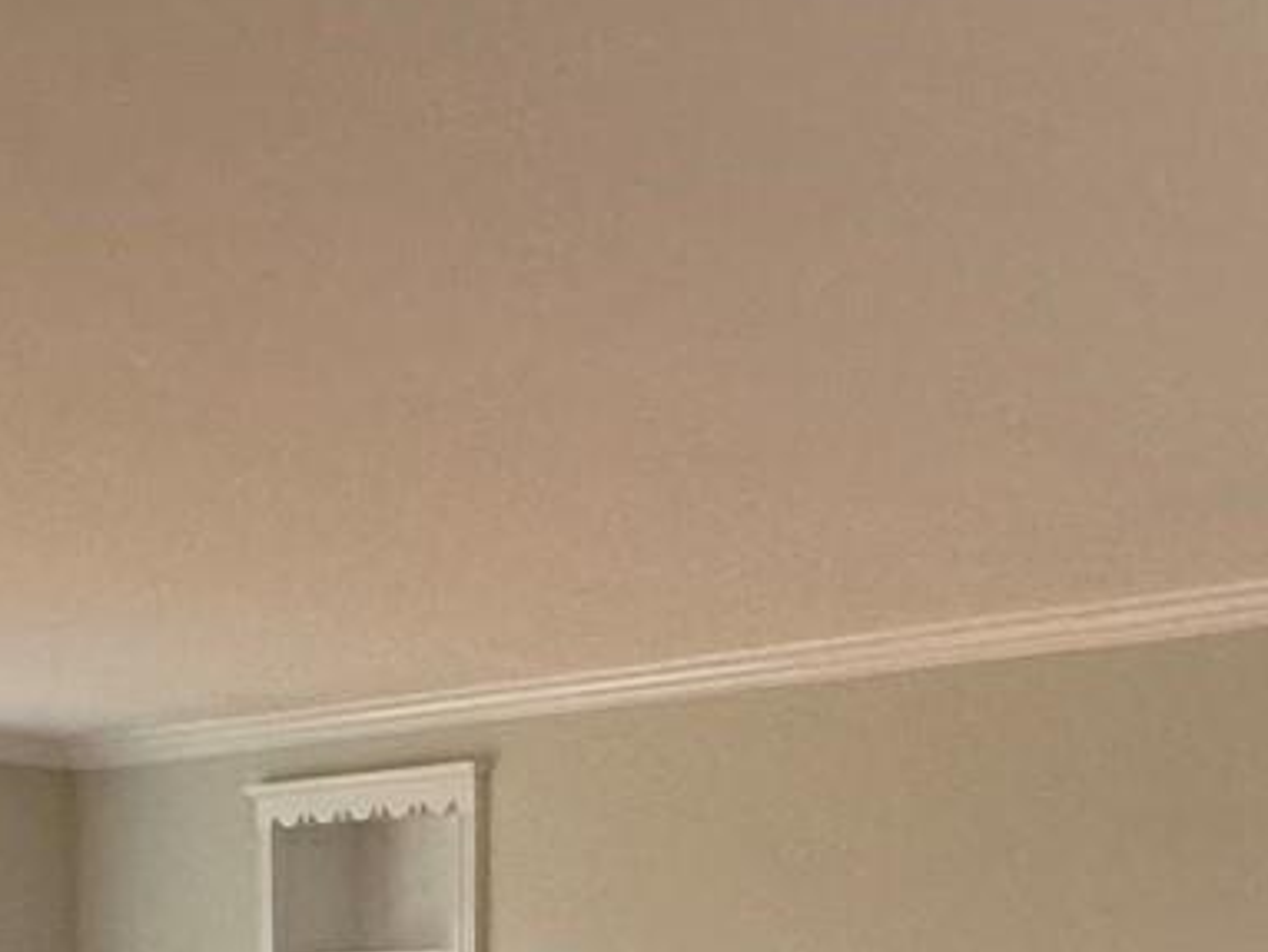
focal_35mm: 75
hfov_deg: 25.9
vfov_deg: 17.0
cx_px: 793
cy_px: 1592
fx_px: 2749
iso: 250
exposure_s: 1/99
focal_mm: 2.22
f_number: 2.2
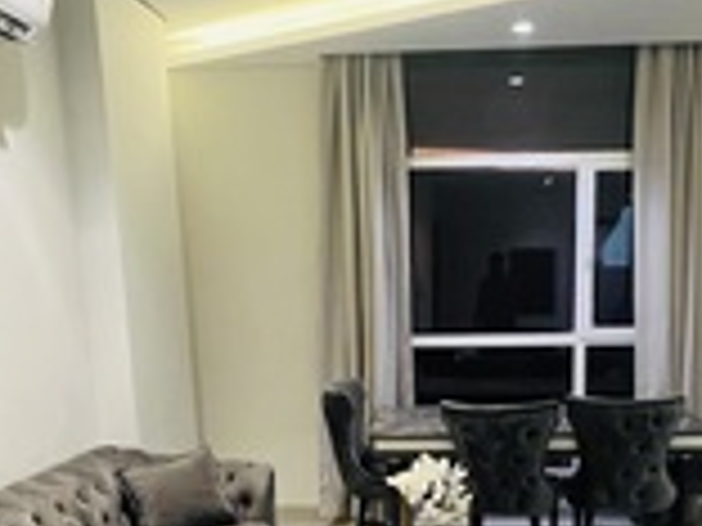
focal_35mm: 38
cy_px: 452
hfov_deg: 48.5
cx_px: 439
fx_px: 771
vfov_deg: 35.9
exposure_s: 1/50
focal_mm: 1.57
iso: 800
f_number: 1.8
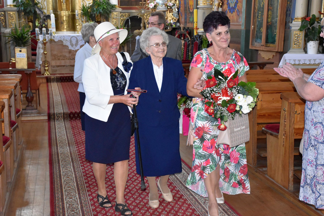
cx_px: 159
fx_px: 500
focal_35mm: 56
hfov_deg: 35.9
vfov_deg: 24.4
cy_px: 104
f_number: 4.2
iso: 5000
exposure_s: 1/60
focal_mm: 35
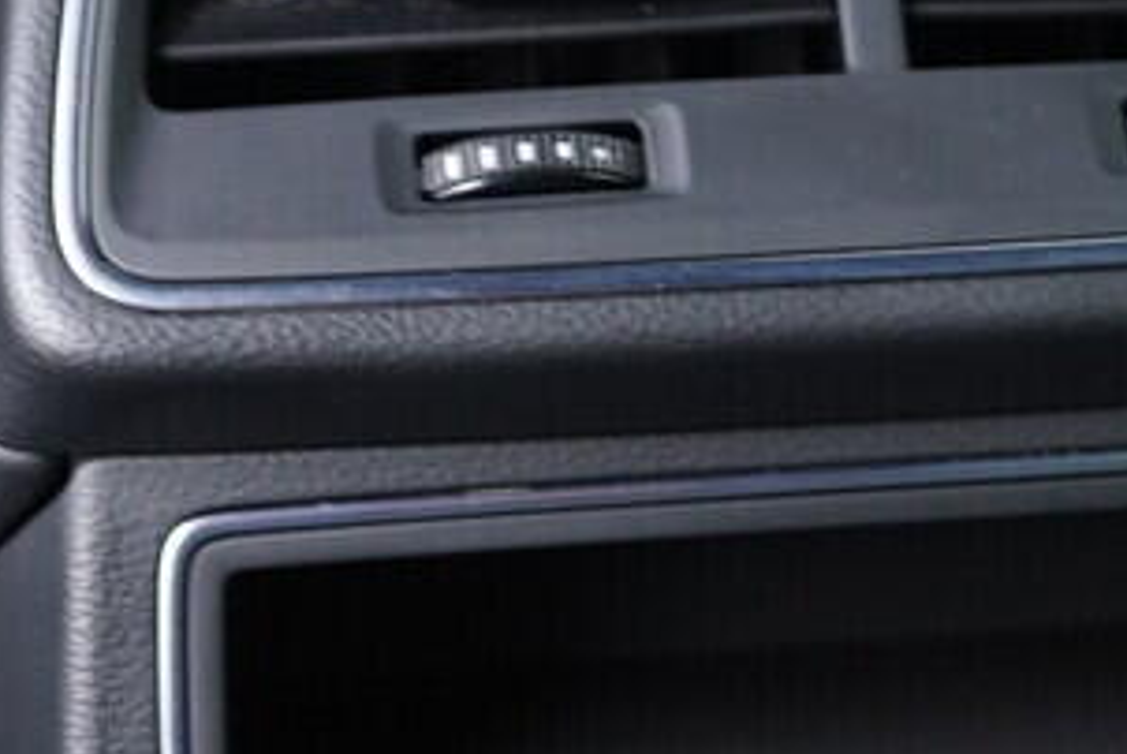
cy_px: 394
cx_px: 690
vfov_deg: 11.3
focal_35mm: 122
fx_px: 3823
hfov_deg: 16.8
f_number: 2.8
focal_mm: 24
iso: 1250
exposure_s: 1/40
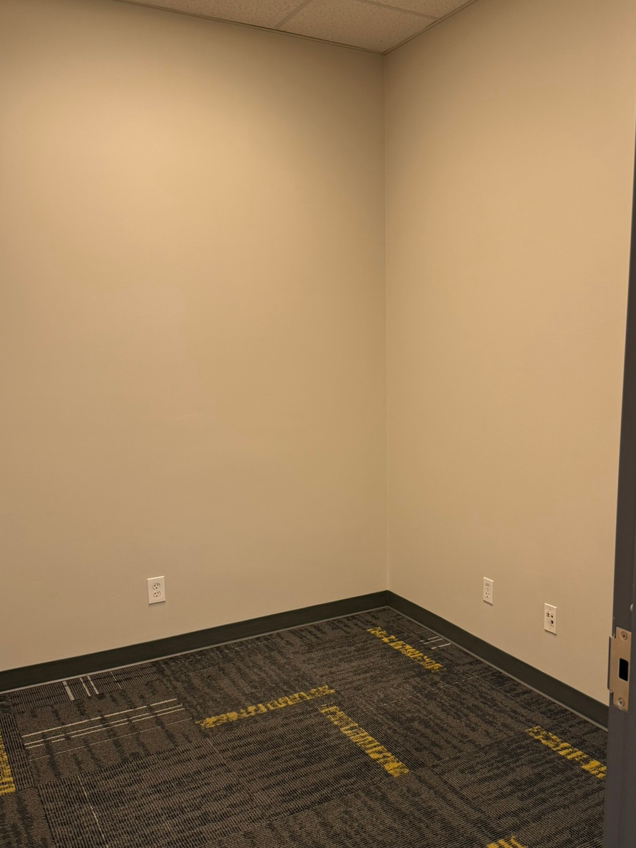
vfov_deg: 58.2
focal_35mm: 31
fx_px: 759
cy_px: 472
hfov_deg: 45.2
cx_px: 376
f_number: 1.78
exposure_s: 1/60
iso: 100
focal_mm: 6.76
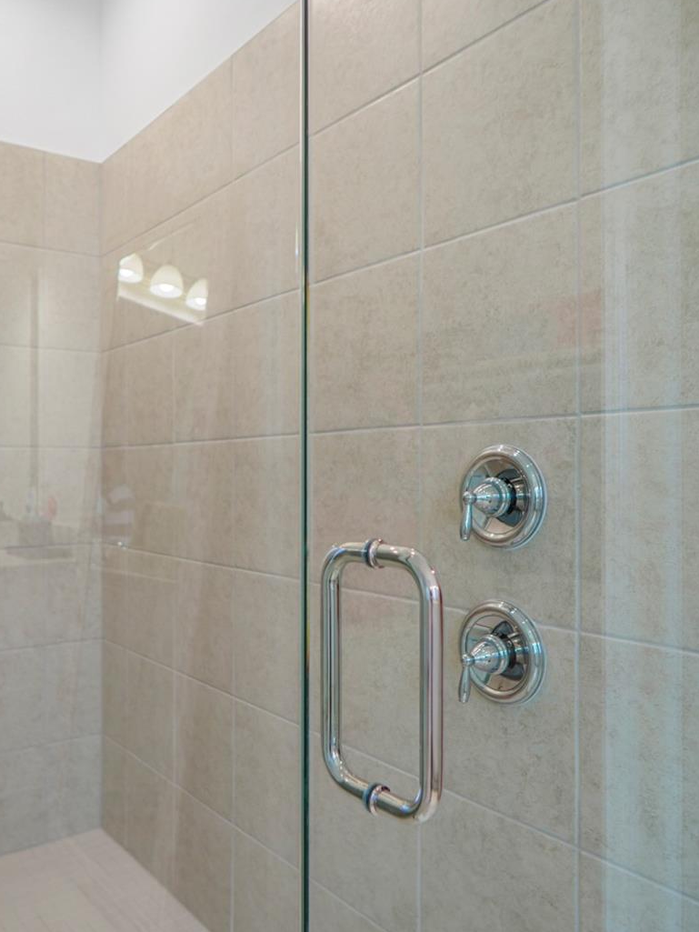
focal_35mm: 27
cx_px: 266
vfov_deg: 65.3
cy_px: 474
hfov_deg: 50.9
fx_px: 727
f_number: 2.2
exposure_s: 1/40
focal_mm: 12
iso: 100
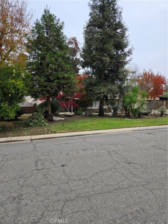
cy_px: 112
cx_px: 84
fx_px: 149
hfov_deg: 58.9
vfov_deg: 73.9
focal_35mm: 23
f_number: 1.8
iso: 80
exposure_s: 1/1055
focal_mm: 5.4
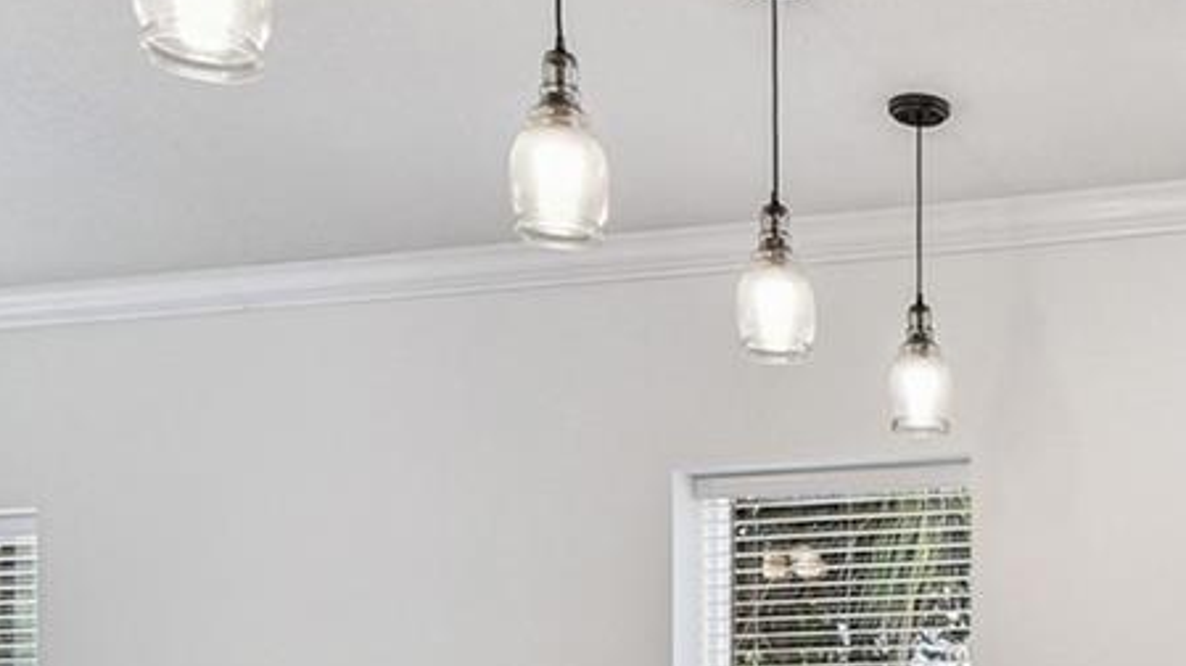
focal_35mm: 56
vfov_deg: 20.4
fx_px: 1760
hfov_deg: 34.5
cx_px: 1131
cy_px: 740
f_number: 7.1
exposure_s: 1/3.33
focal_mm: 10
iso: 100
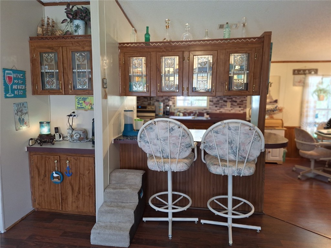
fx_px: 220
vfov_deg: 58.9
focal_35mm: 23
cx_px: 166
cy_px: 124
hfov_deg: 73.9
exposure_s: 1/40
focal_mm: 5.54
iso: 125
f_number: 1.8
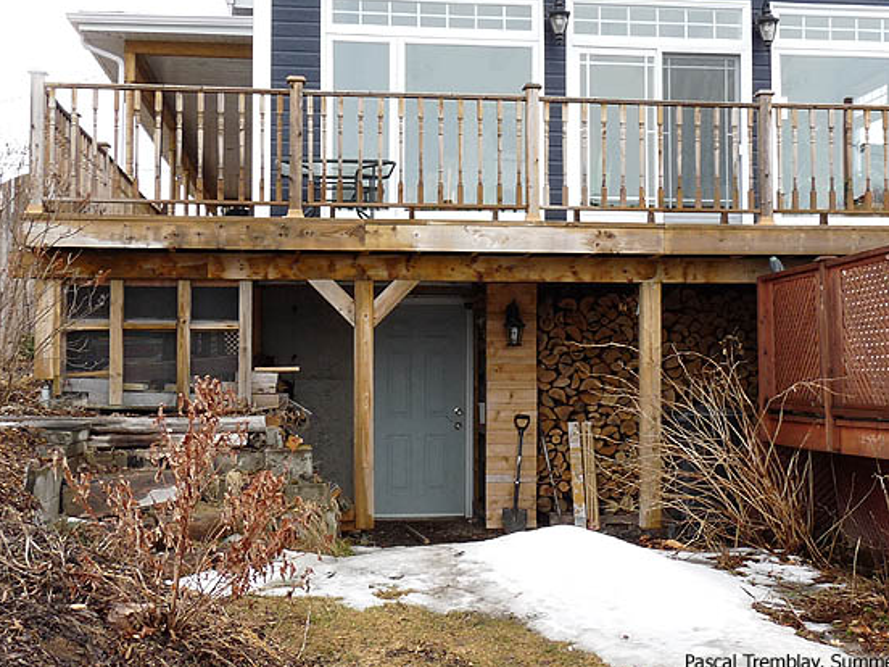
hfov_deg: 37.4
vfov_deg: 28.5
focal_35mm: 51
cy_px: 303
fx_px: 1310
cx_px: 511
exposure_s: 1/160
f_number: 4
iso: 100
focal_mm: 4.8
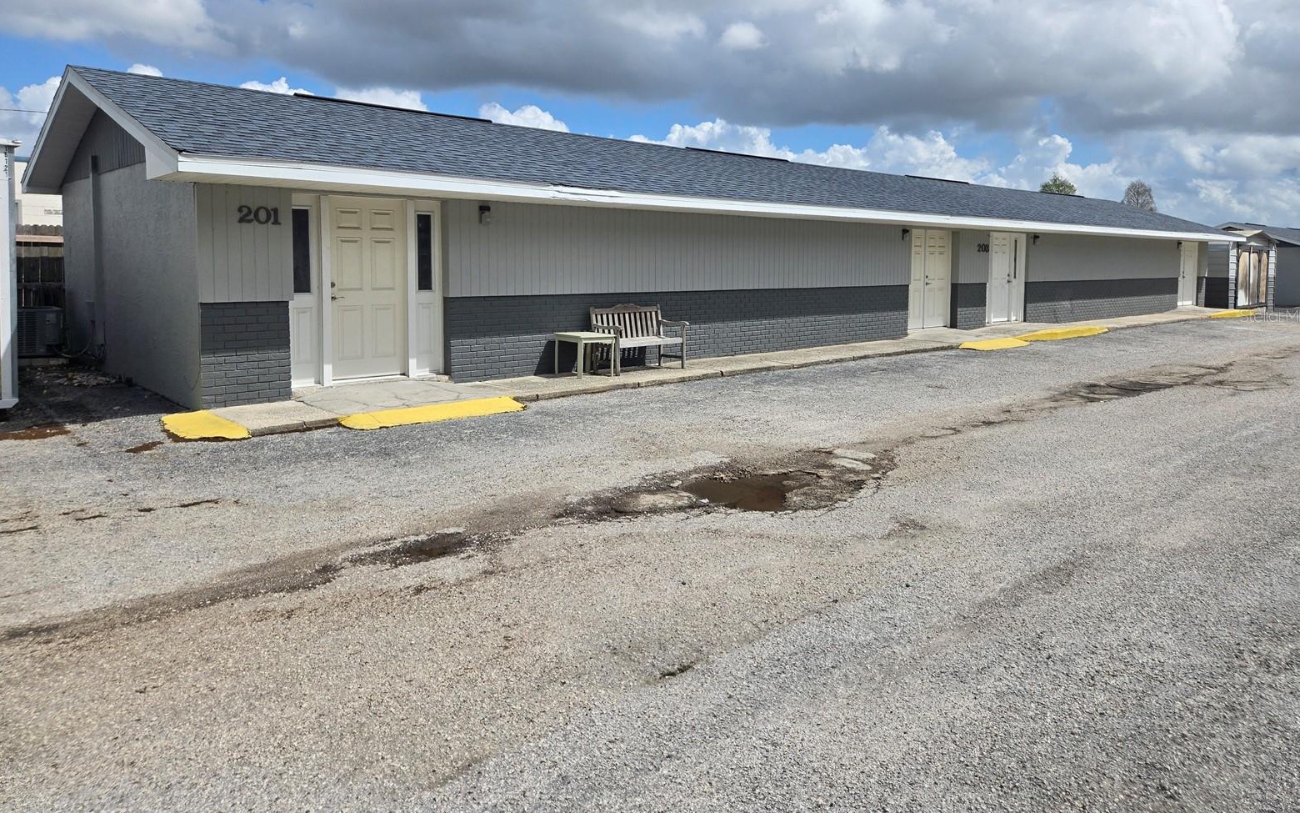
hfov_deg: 72.5
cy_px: 315
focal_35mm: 25
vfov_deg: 48.9
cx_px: 652
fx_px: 886
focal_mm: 5.4
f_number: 1.8
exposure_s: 1/3464
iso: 25
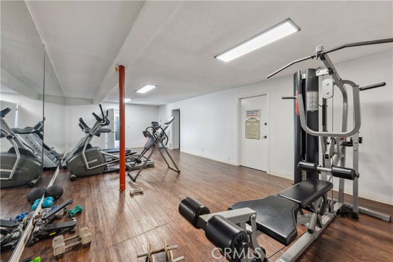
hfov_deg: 104.3
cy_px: 131
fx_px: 153
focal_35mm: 14
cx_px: 196
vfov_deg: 81.1
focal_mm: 14
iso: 100
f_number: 9
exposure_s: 1/5
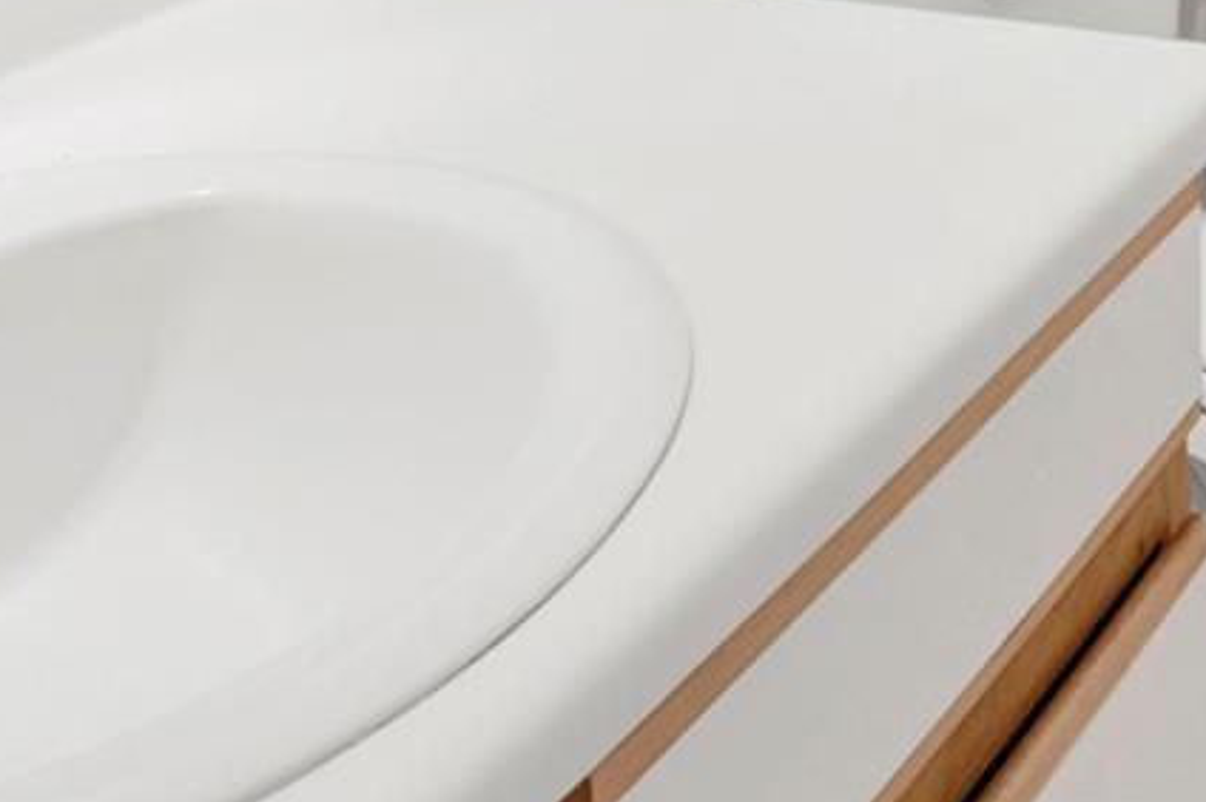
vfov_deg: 18.3
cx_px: 1439
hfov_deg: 29.7
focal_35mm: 58
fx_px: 1941
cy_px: -644
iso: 100
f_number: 8
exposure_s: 2
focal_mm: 8
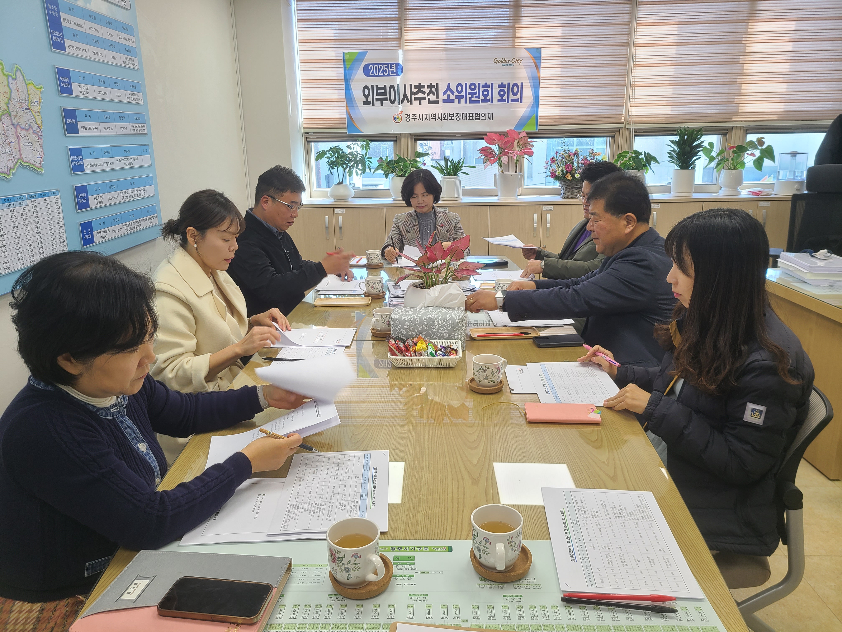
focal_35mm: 26
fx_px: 632
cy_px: 316
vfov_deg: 53.1
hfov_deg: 67.3
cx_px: 421
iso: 40
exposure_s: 1/60
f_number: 1.8
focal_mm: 5.4
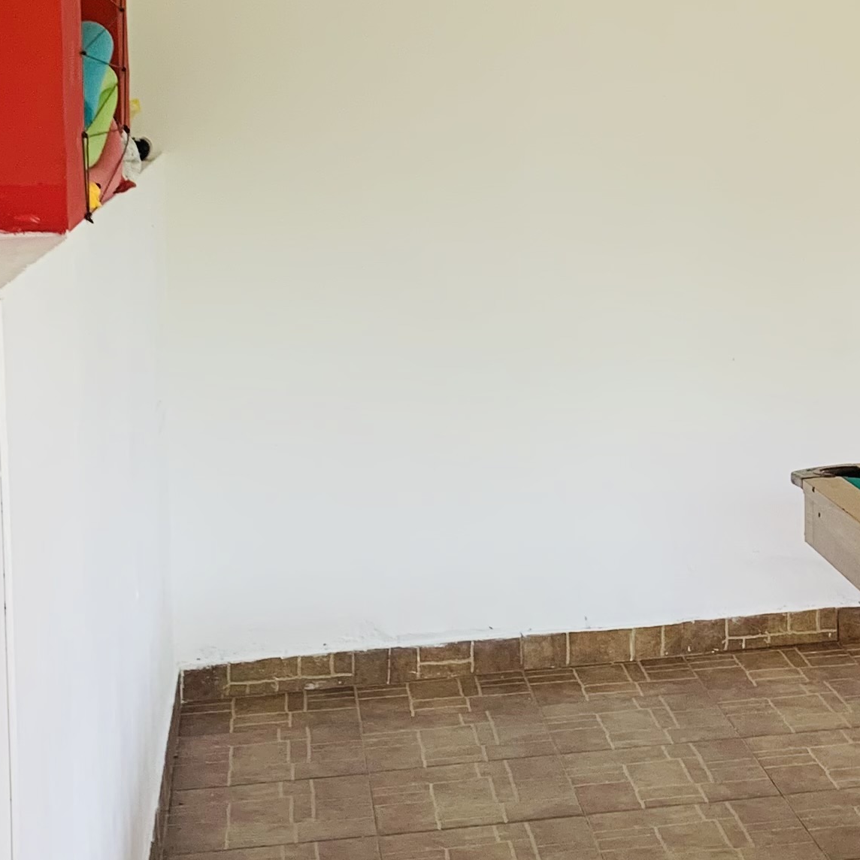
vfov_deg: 21.1
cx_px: 801
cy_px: 156
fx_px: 2277
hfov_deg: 20.9
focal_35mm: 81
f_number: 1.8
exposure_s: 1/121
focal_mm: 4.25
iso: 64
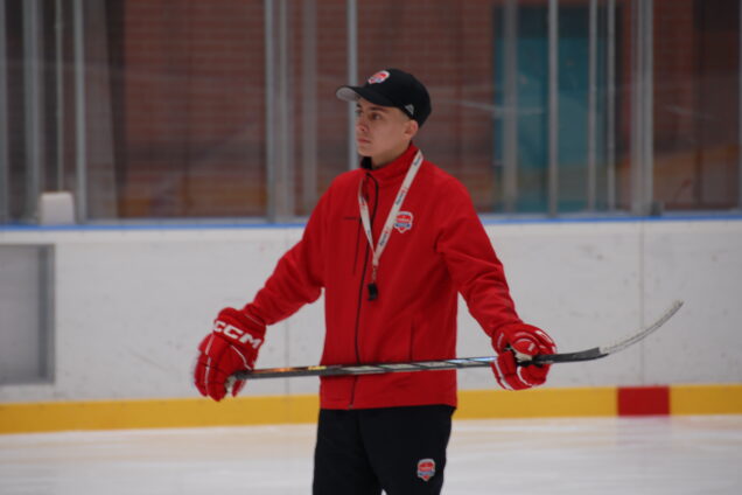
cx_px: 371
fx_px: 6183
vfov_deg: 4.6
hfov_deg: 6.9
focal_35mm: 300
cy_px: 248
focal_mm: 200
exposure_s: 1/6
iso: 100
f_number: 5.6
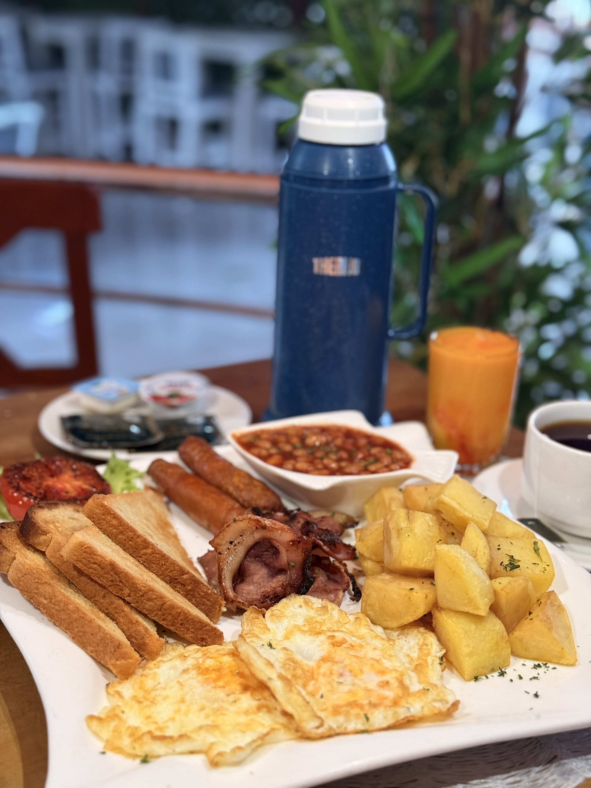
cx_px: 296
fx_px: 1093
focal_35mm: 48
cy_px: 394
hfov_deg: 30.3
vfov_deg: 39.7
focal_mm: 6.76
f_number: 1.78
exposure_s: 1/33
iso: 250
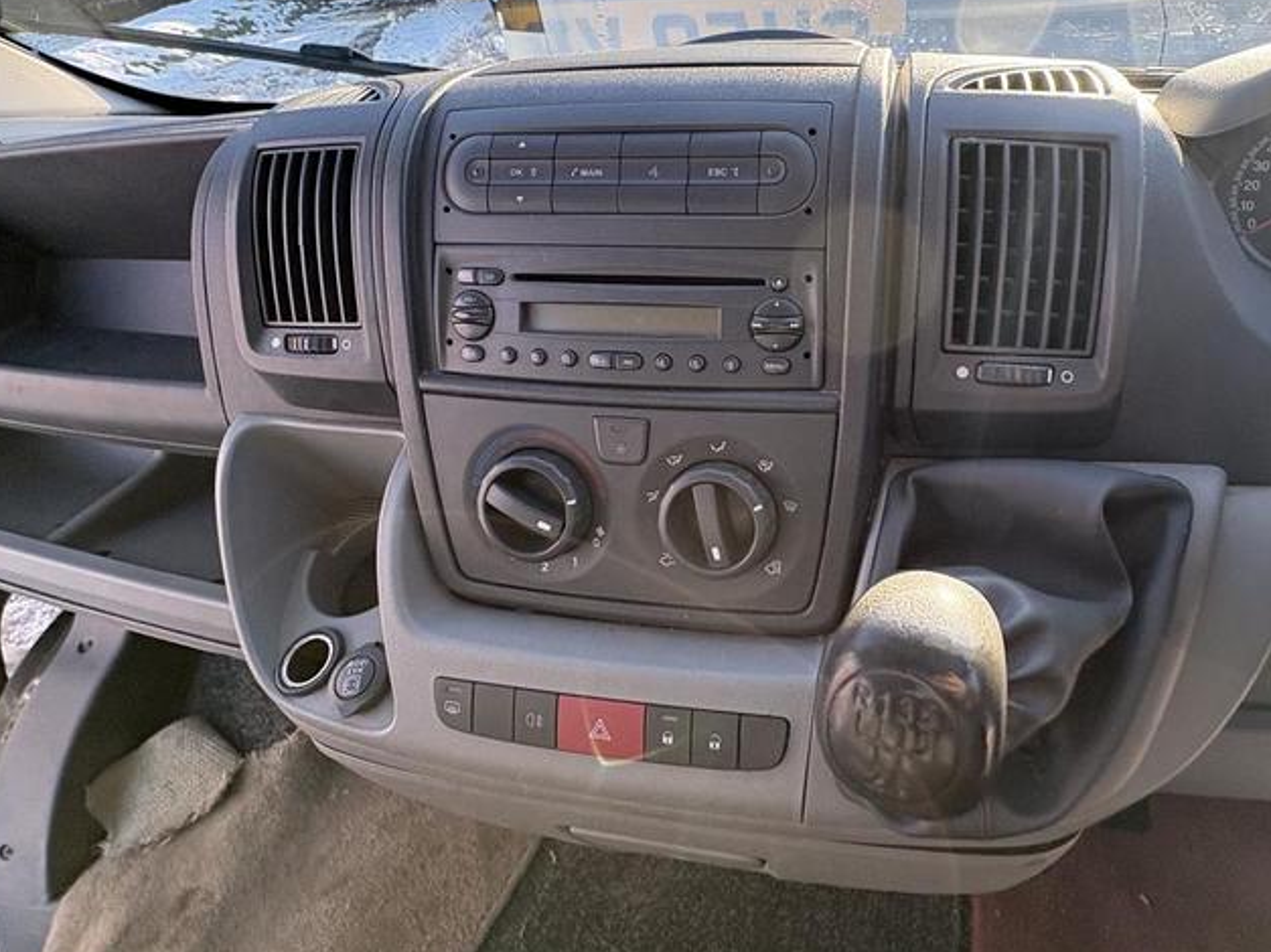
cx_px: 819
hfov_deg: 79.7
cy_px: 359
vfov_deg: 65.0
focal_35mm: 20
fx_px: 734
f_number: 2.2
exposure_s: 1/132
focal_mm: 2.22
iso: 64
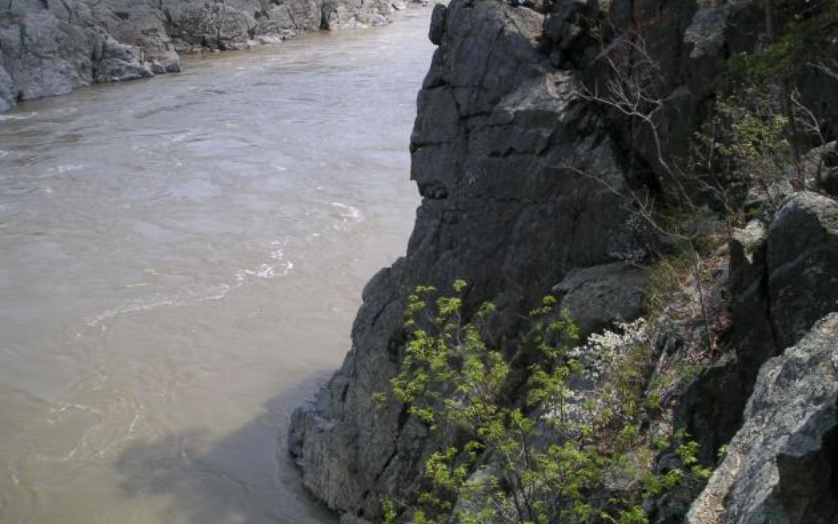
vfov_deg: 31.2
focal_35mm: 41
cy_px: 221
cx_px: 422
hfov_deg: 48.2
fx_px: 936
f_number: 2.8
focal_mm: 6
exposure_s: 1/750
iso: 50
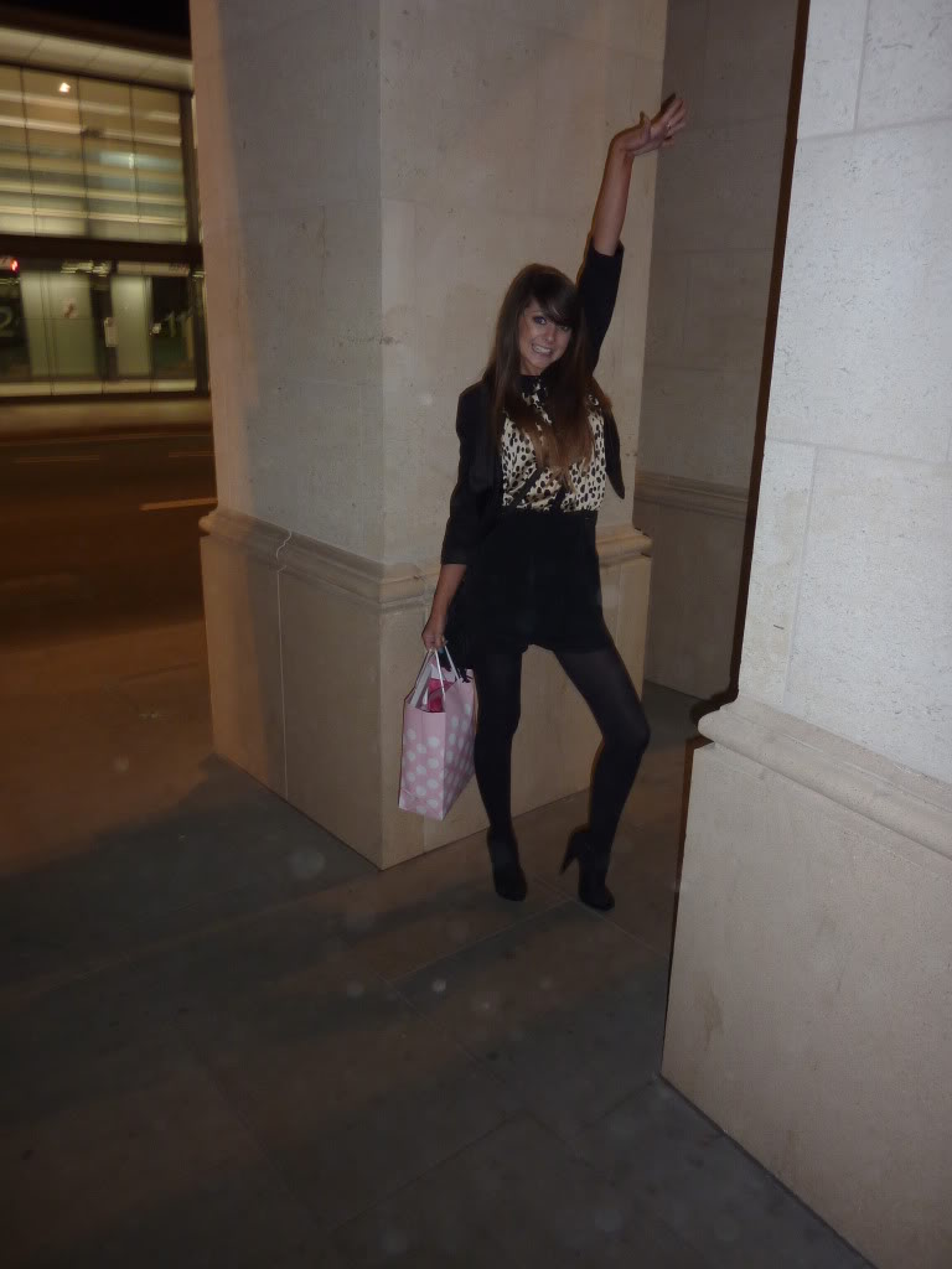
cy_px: 634
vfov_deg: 69.4
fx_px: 917
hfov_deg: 54.9
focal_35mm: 25
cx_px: 476
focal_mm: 4.1
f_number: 3.3
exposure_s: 1/8
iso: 100
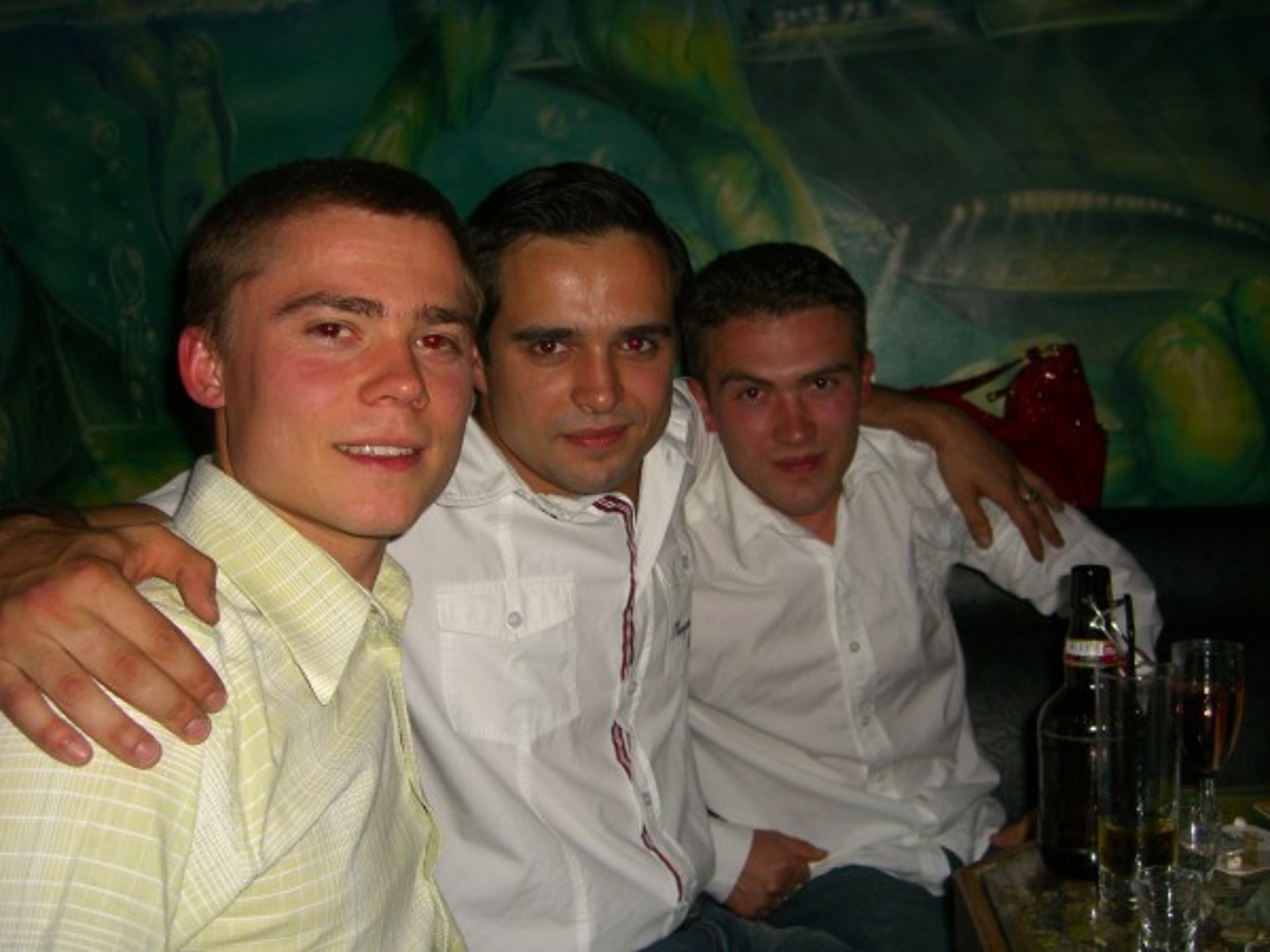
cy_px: 476
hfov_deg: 49.0
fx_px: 1394
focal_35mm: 38
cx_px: 635
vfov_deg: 37.7
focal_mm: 7.9
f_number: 2.8
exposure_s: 1/60
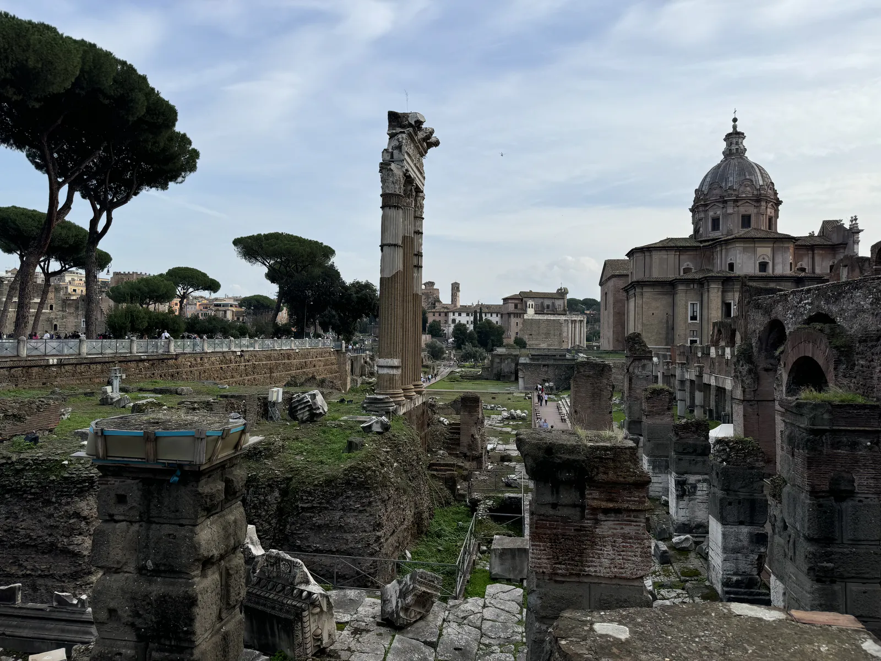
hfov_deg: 71.6
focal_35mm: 24
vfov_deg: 56.8
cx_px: 440
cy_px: 330
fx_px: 611
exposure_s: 1/2710
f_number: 1.78
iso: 80
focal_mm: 6.76
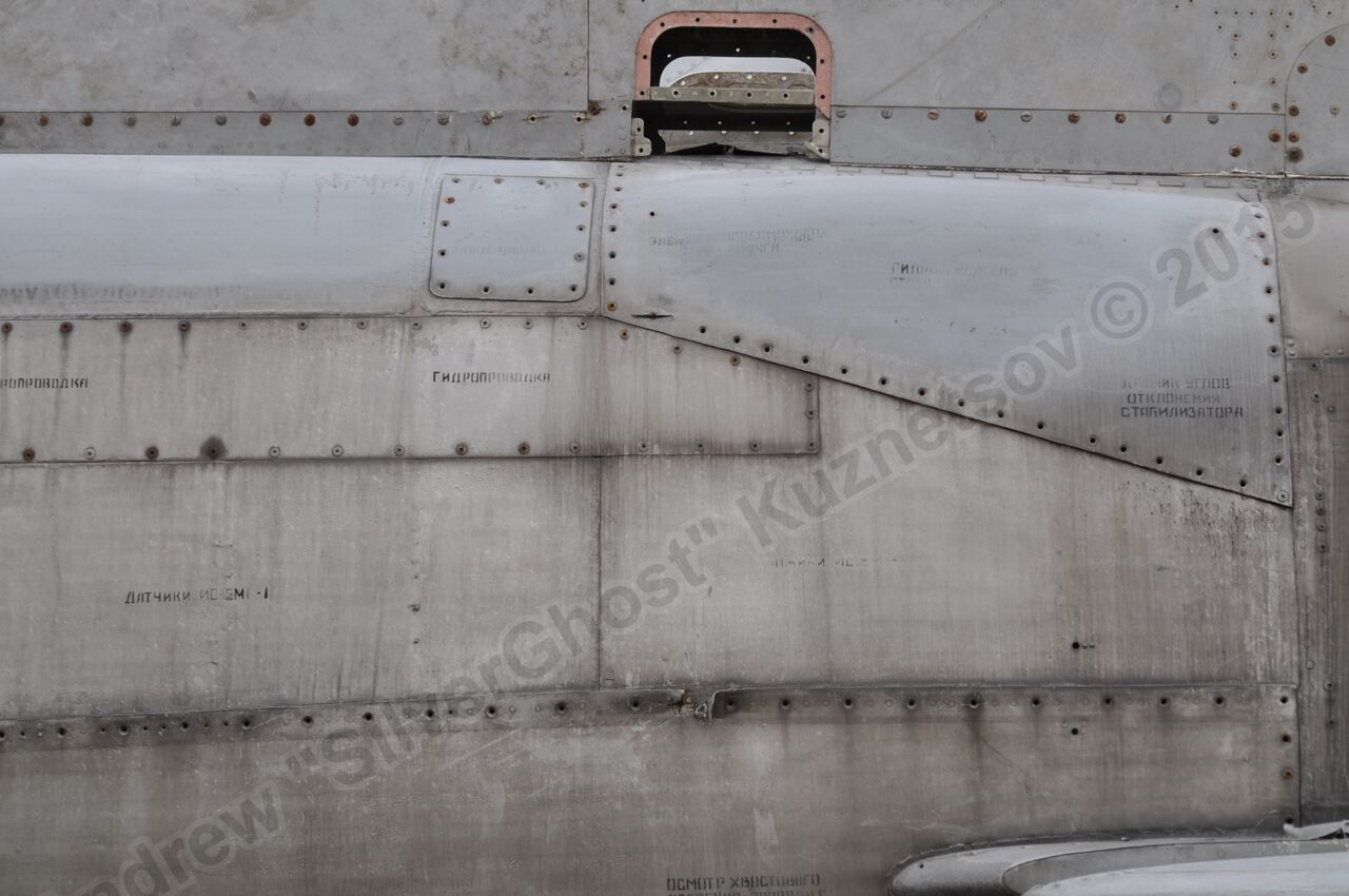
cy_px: 448
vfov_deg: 18.1
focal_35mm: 75
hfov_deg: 27.0
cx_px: 674
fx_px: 2807
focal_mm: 50
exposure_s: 1/60
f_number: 5.6
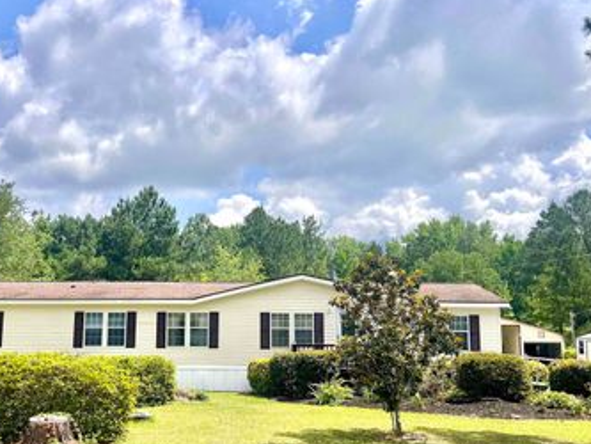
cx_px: 247
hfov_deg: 47.7
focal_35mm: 39
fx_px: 666
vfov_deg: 36.8
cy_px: 234
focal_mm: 5.7
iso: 50
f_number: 1.5
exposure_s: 1/8000
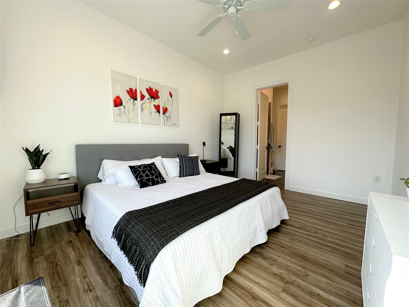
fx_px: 165
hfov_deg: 102.1
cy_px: 154
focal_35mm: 14
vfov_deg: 85.7
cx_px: 204
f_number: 2.2
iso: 40
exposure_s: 1/150
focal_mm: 2.22
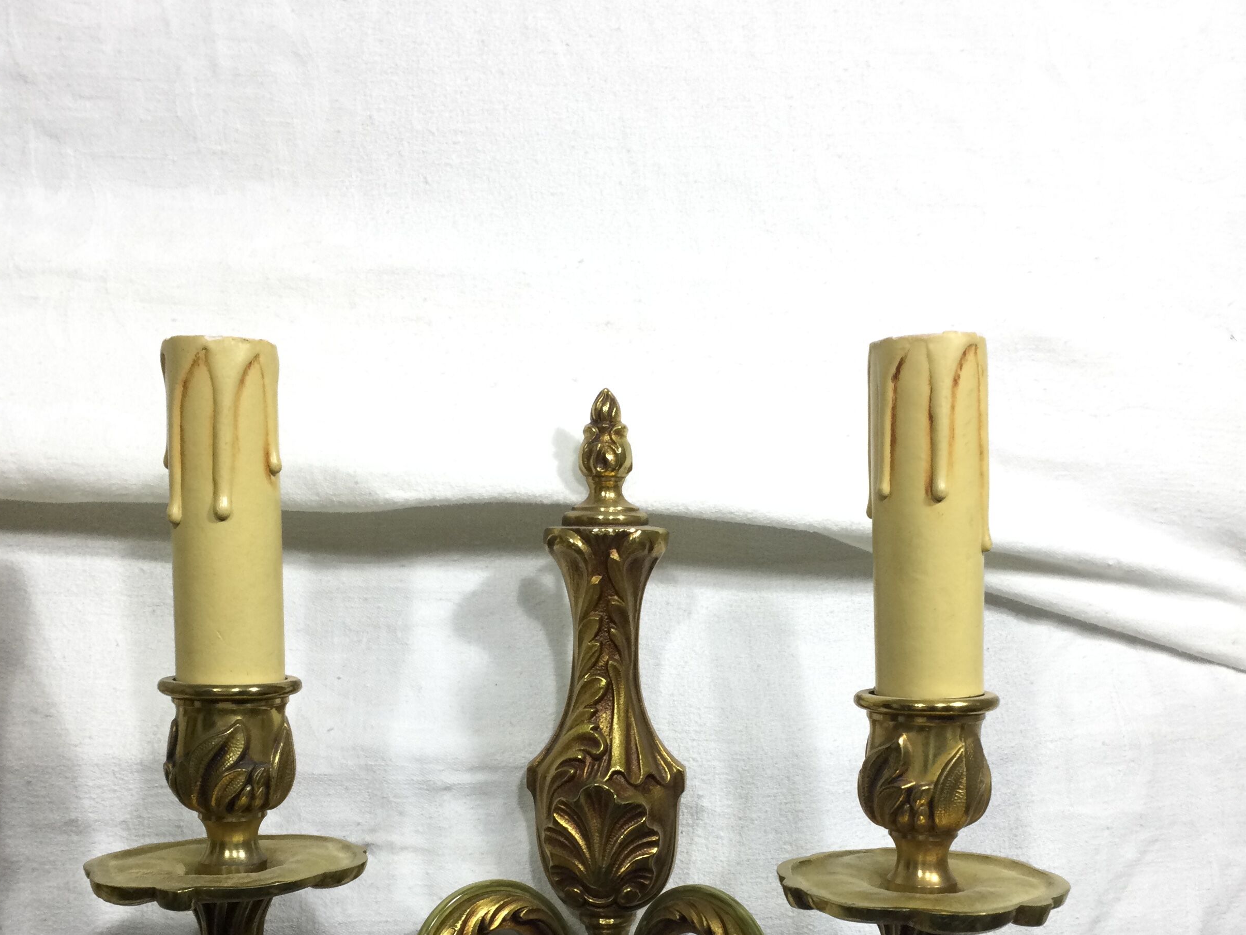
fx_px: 1512
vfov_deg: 33.6
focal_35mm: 42
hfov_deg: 44.8
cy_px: 719
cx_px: 619
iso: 25
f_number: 2.4
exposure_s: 1/33
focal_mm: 3.3
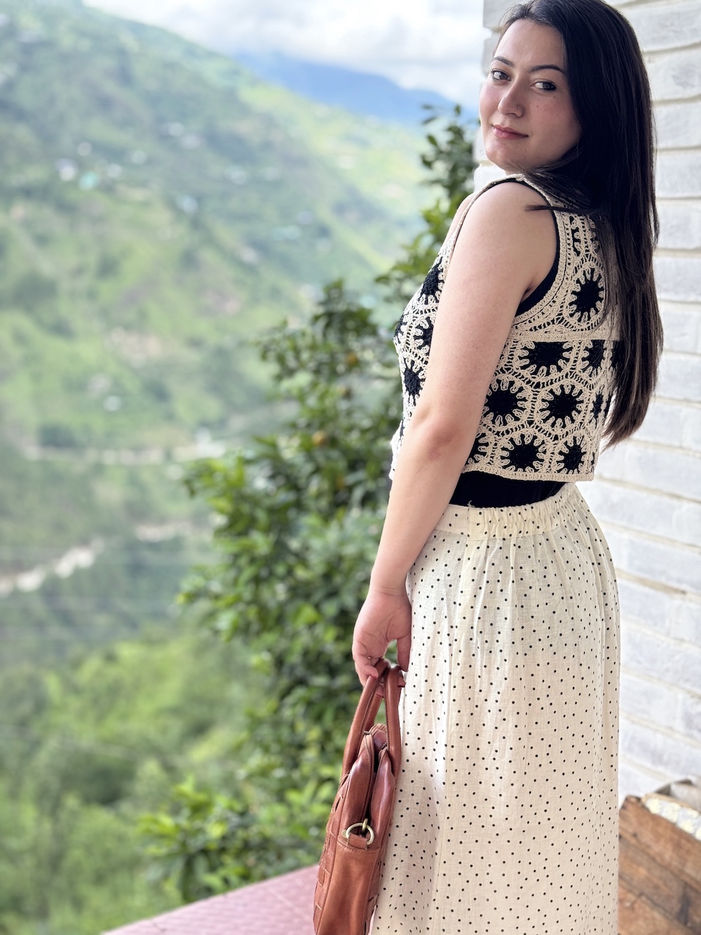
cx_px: 350
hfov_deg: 30.3
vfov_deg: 39.7
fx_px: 1296
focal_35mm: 48
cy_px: 468
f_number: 1.78
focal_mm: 6.76
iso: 64
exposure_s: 1/832
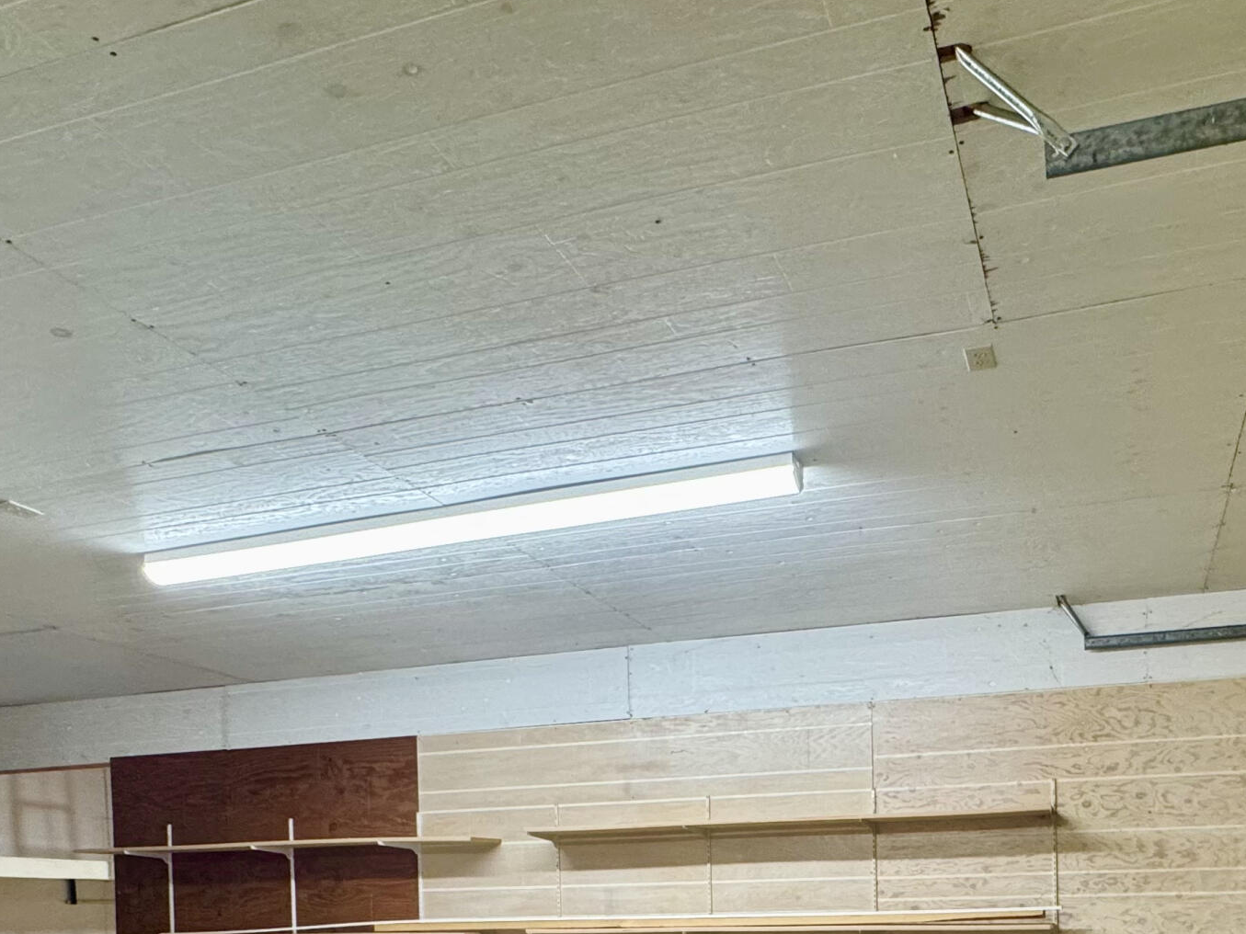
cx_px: 803
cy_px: 940
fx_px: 1116
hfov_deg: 57.4
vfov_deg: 39.8
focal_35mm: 31
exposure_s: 1/120
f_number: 2.2
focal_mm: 2.22
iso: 250
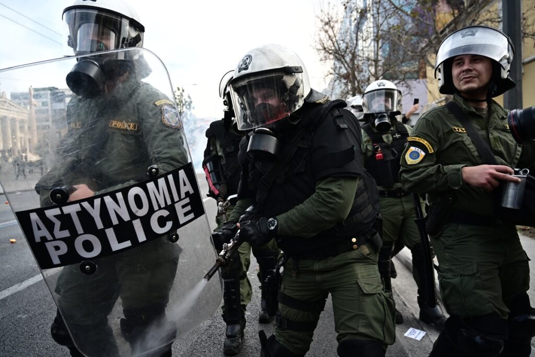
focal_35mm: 24
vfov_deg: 53.1
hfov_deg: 73.7
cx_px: 268
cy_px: 178
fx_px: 357
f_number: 4
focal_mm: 24
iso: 800
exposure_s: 1/2000
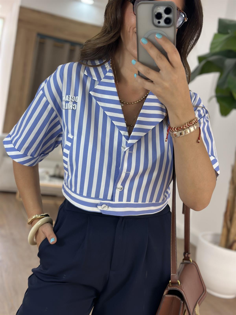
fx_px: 436
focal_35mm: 48
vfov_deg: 39.7
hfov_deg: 30.3
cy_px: 158
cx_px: 118
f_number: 1.78
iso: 80
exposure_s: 1/224
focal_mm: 6.86
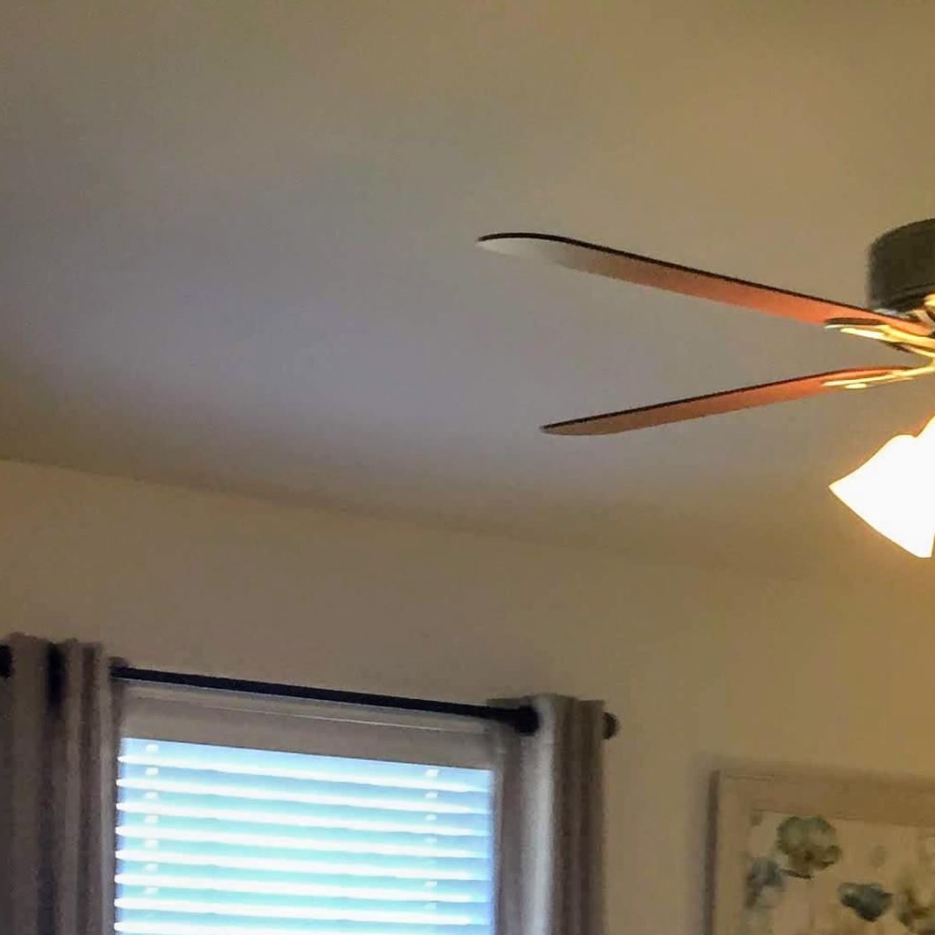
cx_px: 905
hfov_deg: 21.8
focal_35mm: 77
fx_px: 2353
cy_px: 1050
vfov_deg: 21.2
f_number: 2.2
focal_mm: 4.15
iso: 32
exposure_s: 1/30
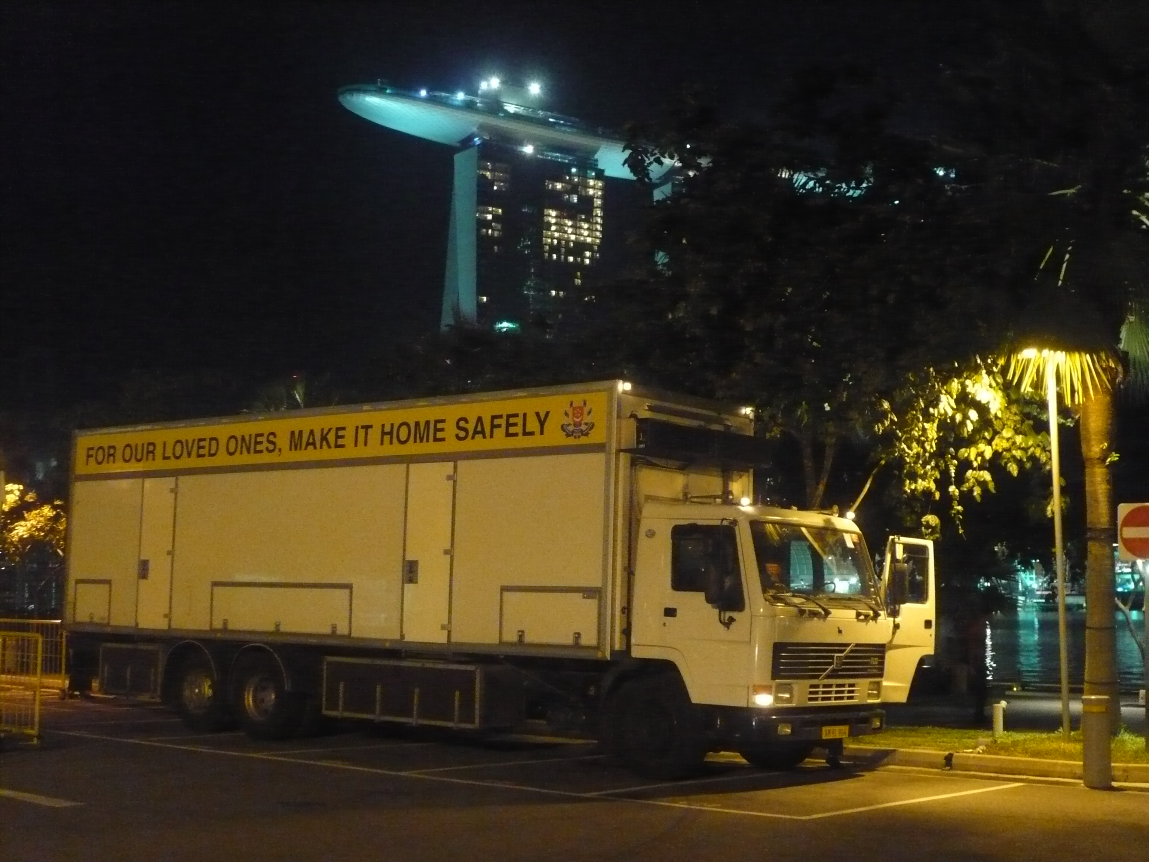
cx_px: 574
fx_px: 1660
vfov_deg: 29.1
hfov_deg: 38.2
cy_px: 431
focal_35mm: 50
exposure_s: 1/6
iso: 800
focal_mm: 8.3
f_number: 3.4
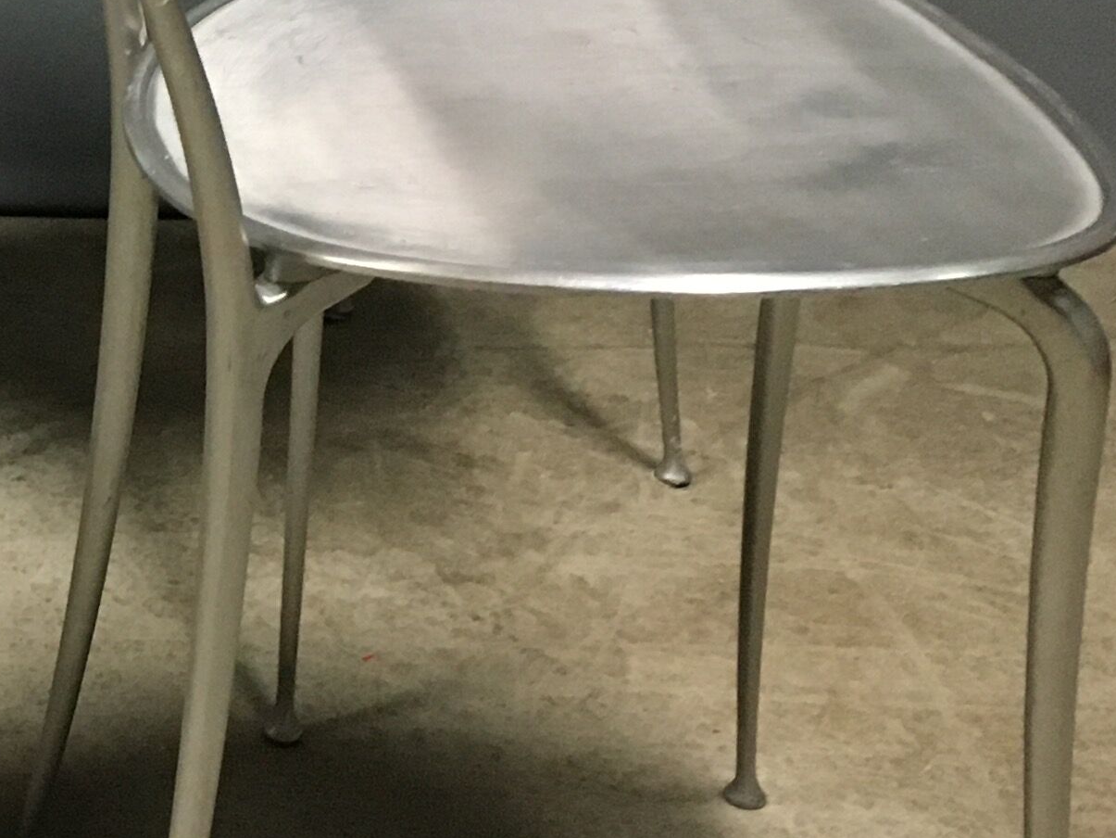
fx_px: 3128
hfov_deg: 19.3
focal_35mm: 97
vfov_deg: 15.1
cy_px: 137
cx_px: -141
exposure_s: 1/17
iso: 200
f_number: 2.2
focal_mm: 4.15
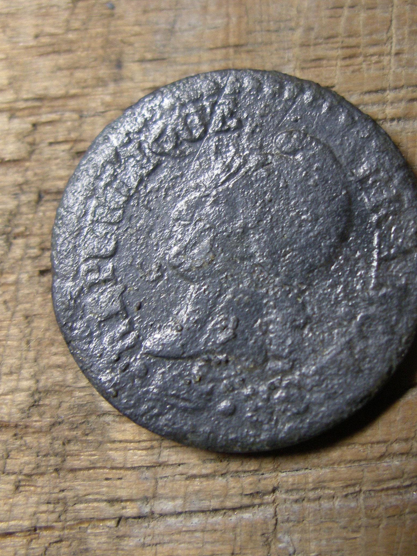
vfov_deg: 34.9
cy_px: 255
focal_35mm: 55
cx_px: 264
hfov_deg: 26.5
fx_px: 883
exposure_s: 1/15
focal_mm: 7.8
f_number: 2.8
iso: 200
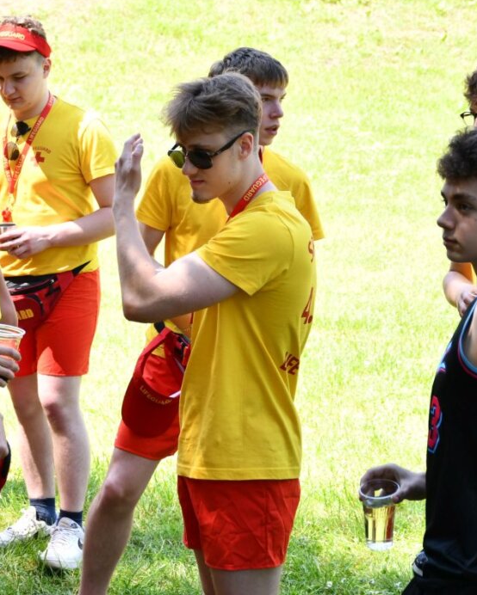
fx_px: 2170
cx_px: -36
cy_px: 282
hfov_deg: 12.4
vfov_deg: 15.6
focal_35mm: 123
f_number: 5.6
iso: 400
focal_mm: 48
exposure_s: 1/250
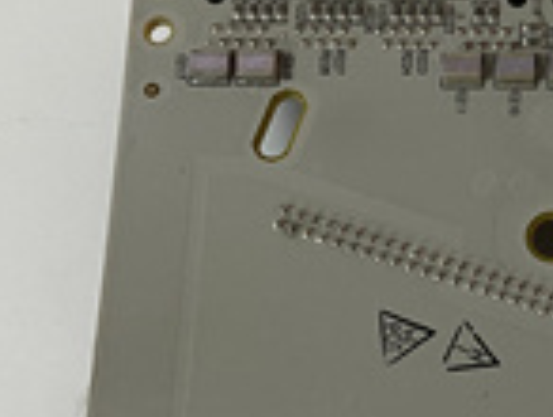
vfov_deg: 16.6
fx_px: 1424
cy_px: 279
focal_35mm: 89
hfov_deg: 21.2
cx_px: 561
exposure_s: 1/50
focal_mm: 4.25
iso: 100
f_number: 1.8
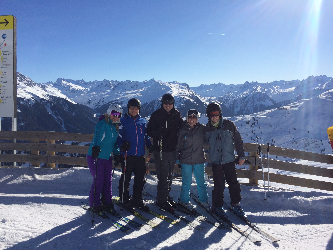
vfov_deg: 48.2
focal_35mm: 29
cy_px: 125
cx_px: 166
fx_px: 279
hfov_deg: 61.7
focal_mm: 4.15
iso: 32
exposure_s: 1/4566
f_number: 2.2
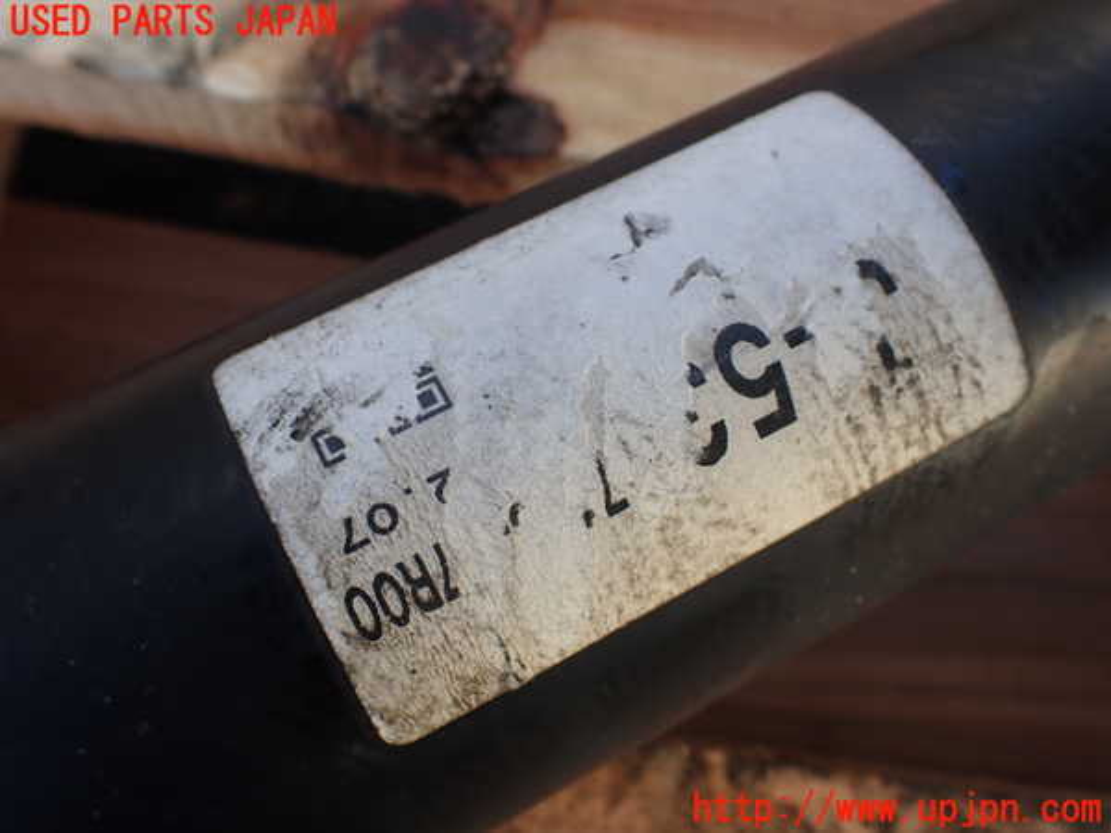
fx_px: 963
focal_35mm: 30
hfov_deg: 60.0
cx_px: 556
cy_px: 416
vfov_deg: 46.8
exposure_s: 1/200
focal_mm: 5.4
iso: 100
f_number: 3.2
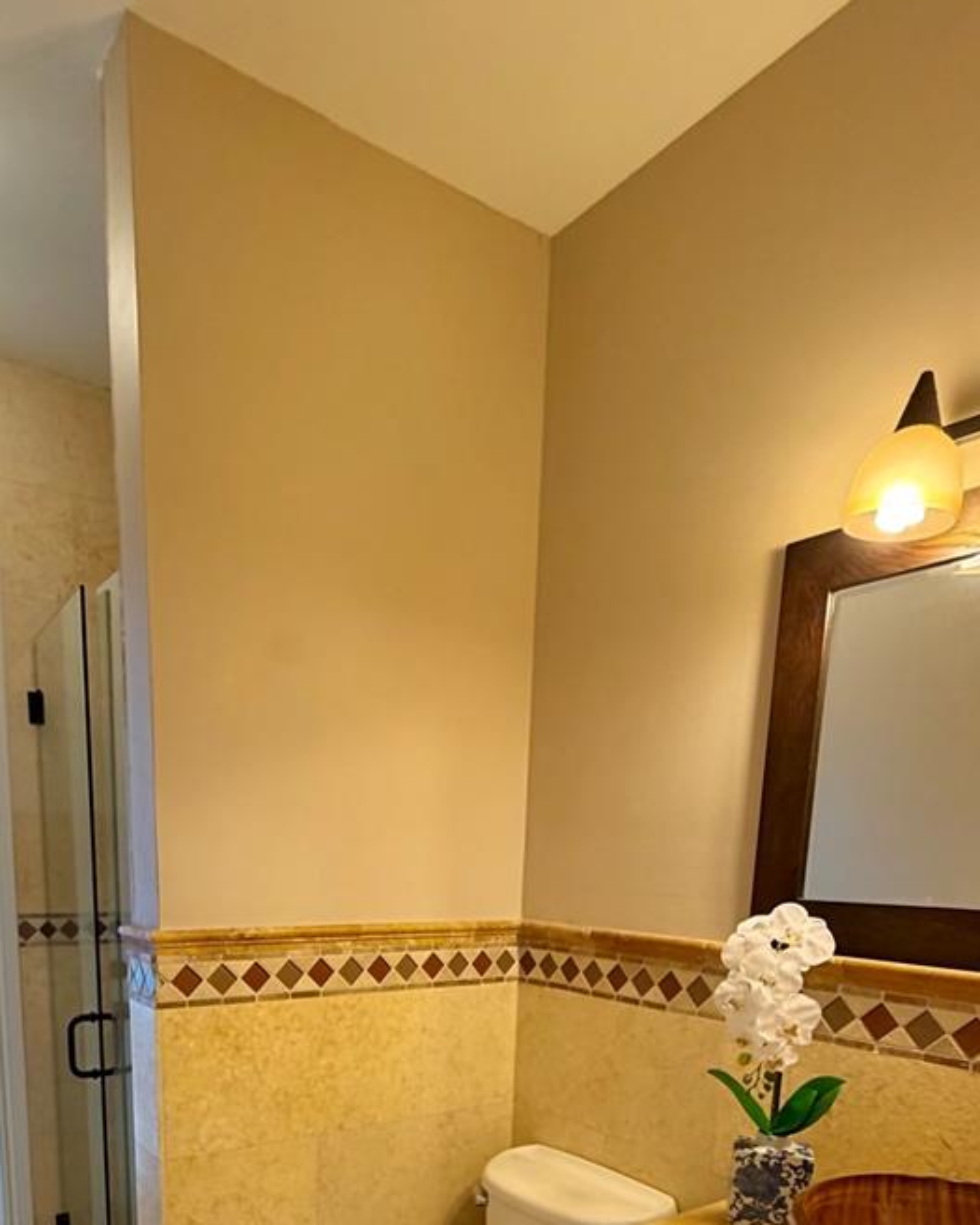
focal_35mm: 25
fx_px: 906
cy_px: 1031
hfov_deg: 56.6
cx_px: 420
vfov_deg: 60.8
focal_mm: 2.22
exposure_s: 1/120
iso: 320
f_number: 2.2
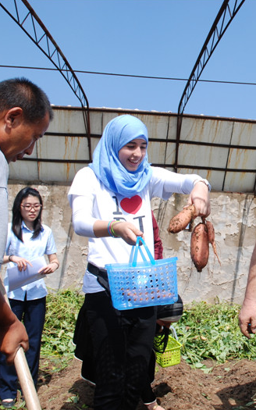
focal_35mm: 42
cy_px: 207
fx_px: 469
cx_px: 208
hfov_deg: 29.8
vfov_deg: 47.2
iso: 125
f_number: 6.3
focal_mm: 18
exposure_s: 1/320
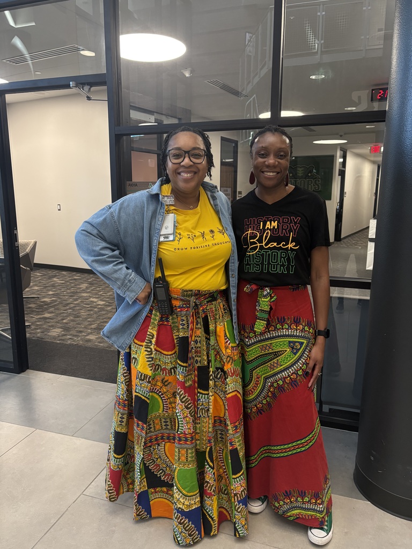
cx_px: 206
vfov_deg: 67.3
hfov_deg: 53.1
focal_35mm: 26
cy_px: 274
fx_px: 413
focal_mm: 5.96
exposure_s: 1/120
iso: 250
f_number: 1.6
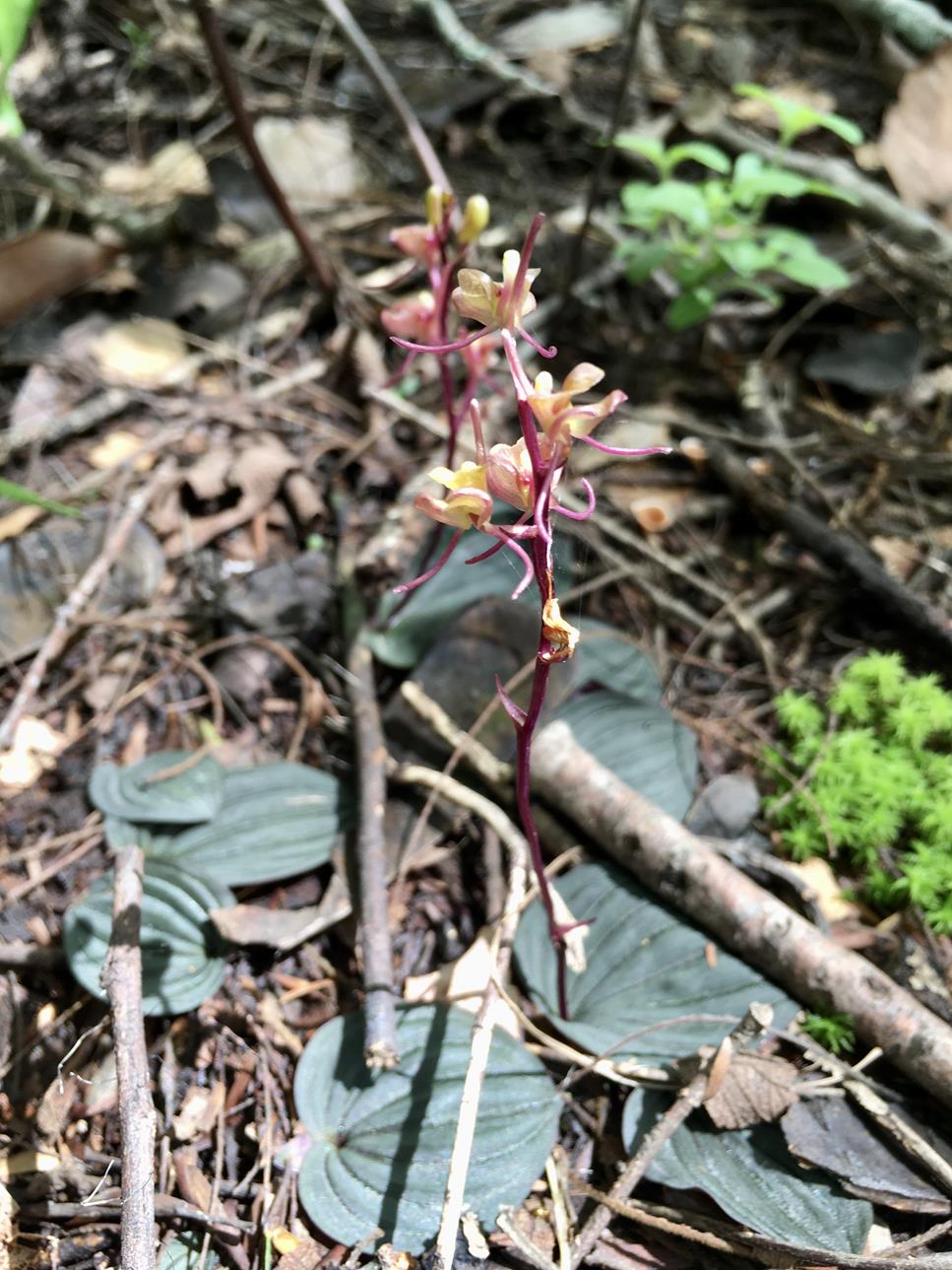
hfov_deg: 48.2
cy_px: 635
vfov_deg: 61.7
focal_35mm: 29
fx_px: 1063
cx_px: 476
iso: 25
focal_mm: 4.15
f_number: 2.2
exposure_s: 1/50
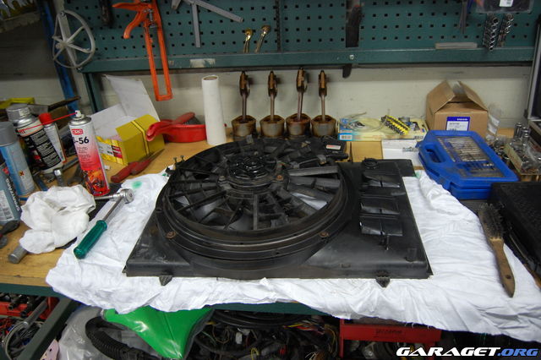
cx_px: 270
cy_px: 180
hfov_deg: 64.6
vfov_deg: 45.6
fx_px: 428
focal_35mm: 28
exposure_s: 1/50
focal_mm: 19
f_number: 3.5
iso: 800
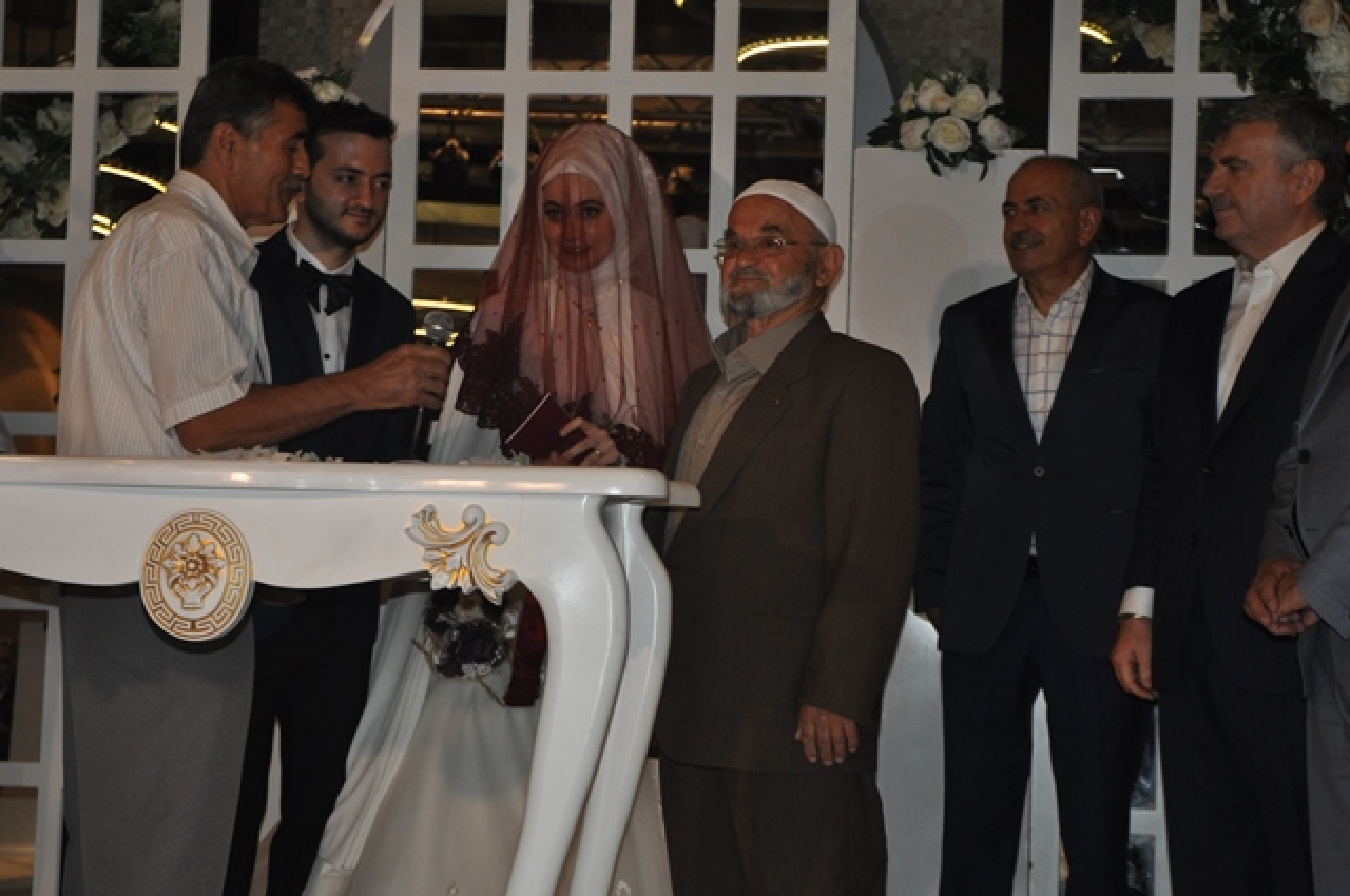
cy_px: 448
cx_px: 675
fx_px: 2697
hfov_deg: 28.1
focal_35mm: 72
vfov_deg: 18.9
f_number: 4.5
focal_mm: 48
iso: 800
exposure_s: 1/60
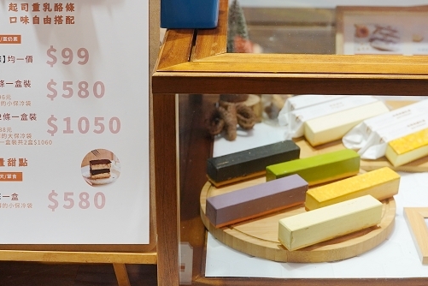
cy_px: 113
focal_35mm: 67
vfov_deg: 20.3
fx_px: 796
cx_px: 266
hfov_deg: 30.0
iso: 800
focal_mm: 28
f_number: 4
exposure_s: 1/160
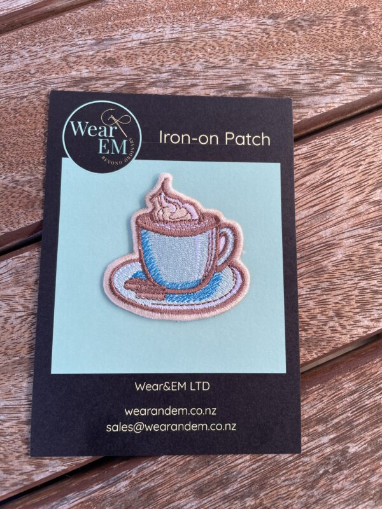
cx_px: 191
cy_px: 254
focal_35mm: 26
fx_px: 383
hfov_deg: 53.1
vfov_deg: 67.3
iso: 50
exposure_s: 1/734
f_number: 1.6
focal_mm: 4.2
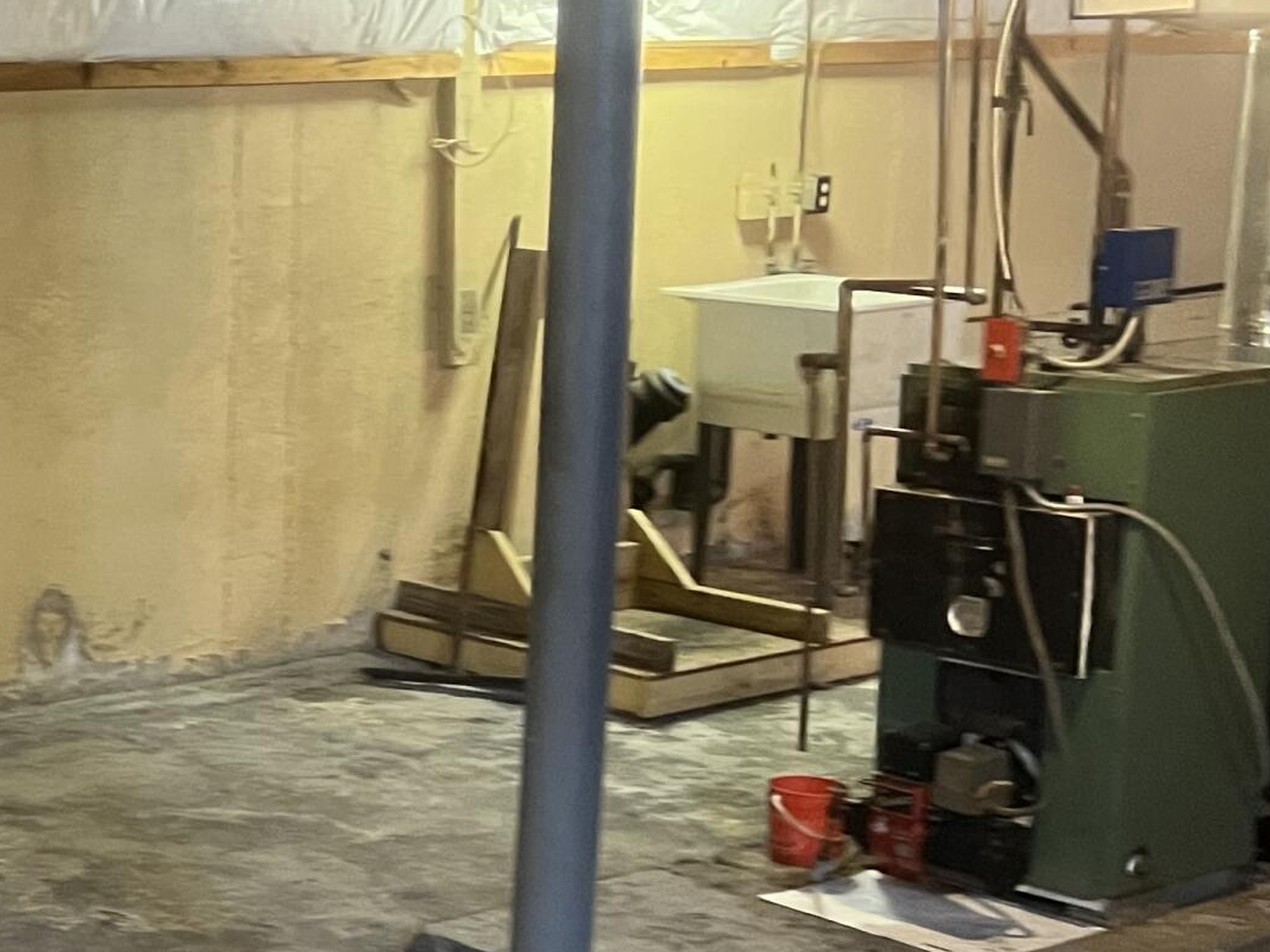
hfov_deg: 22.9
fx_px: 2752
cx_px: -410
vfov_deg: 19.6
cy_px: 498
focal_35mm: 75
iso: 400
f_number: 1.5
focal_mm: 5.7
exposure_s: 1/40
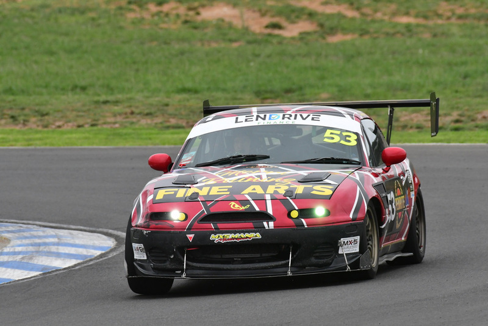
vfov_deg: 1.8
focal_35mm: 750
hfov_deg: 2.7
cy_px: 163
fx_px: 10170
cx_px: 244
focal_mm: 500
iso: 1600
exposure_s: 1/640
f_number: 10
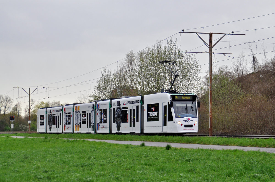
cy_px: 91
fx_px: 641
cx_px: 138
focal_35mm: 84
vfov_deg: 16.2
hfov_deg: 24.2
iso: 400
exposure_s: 1/1000
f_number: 3.2
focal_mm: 56
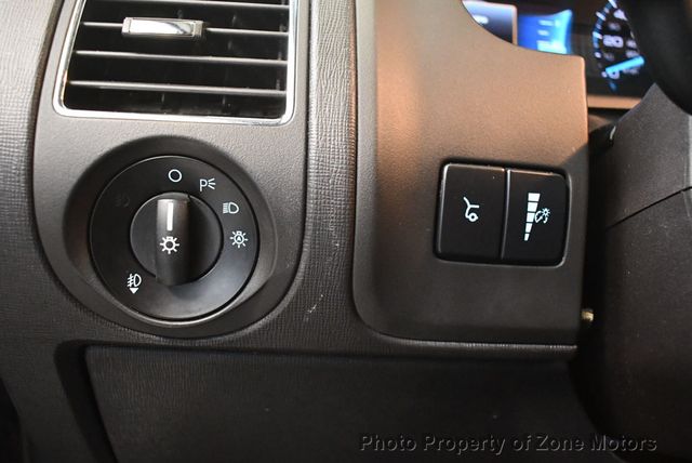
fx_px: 693
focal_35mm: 36
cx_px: 346
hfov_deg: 53.1
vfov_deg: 36.9
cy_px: 232
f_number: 3.5
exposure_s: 1/60
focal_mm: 18
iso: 5600
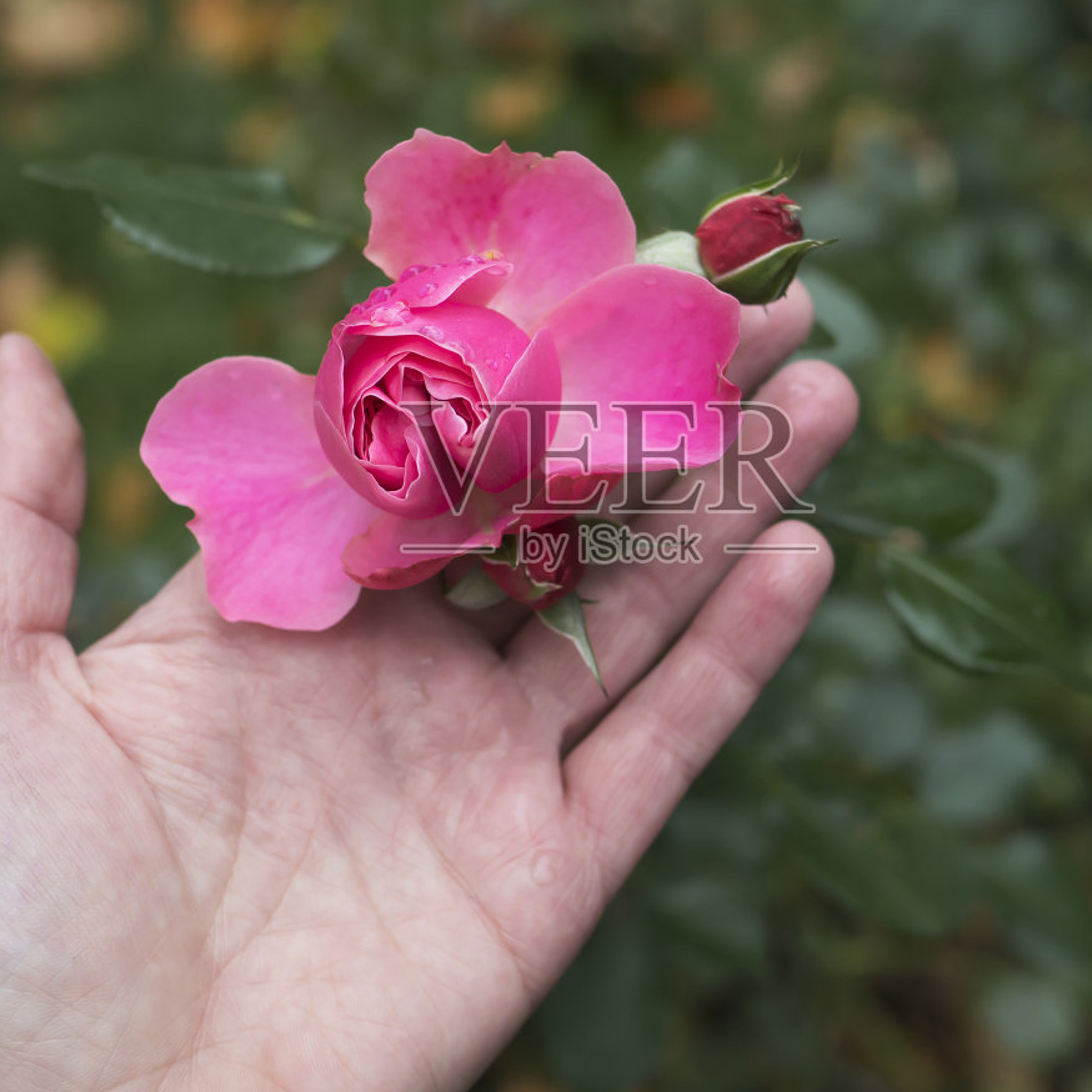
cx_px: 608
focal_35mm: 56
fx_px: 1999
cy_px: 488
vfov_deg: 30.5
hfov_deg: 30.5
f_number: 2.8
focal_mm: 24
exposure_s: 1/200
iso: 200
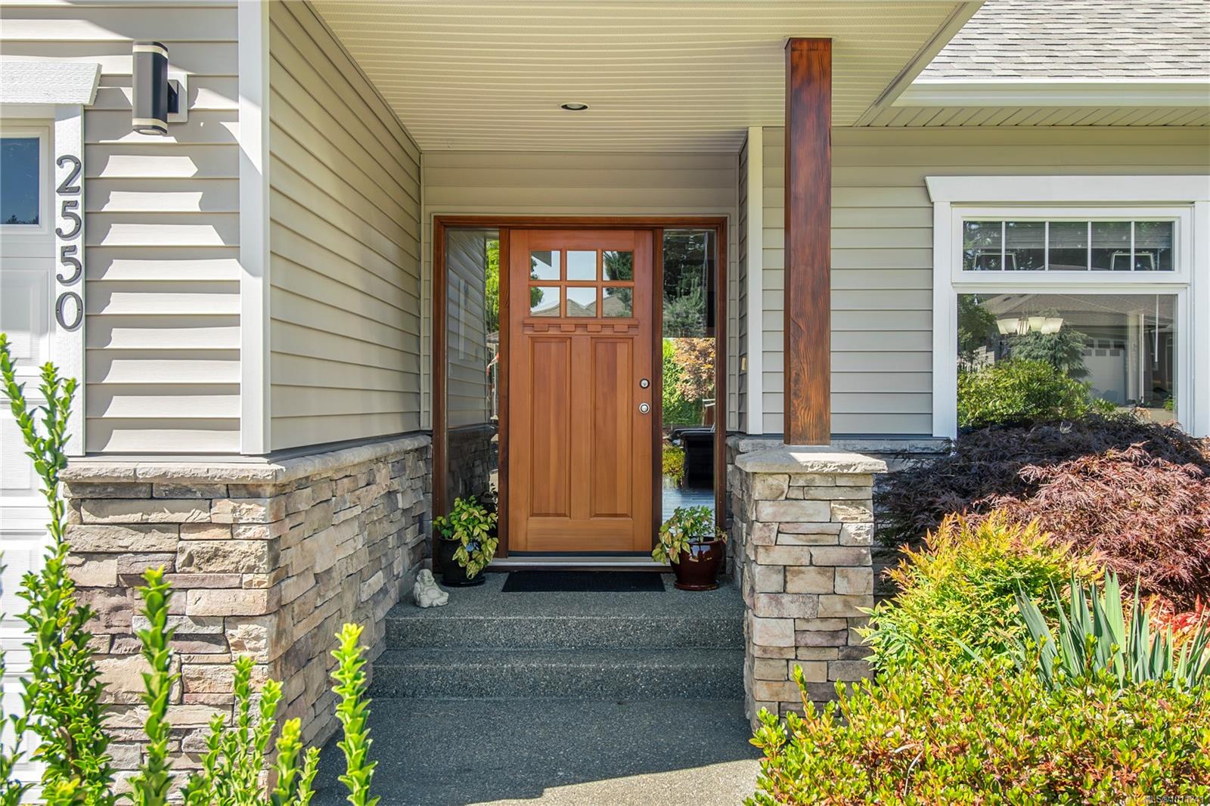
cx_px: 605
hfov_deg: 61.9
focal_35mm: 30
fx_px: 1008
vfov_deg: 43.6
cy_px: 403
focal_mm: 20
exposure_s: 1/320
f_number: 8
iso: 320
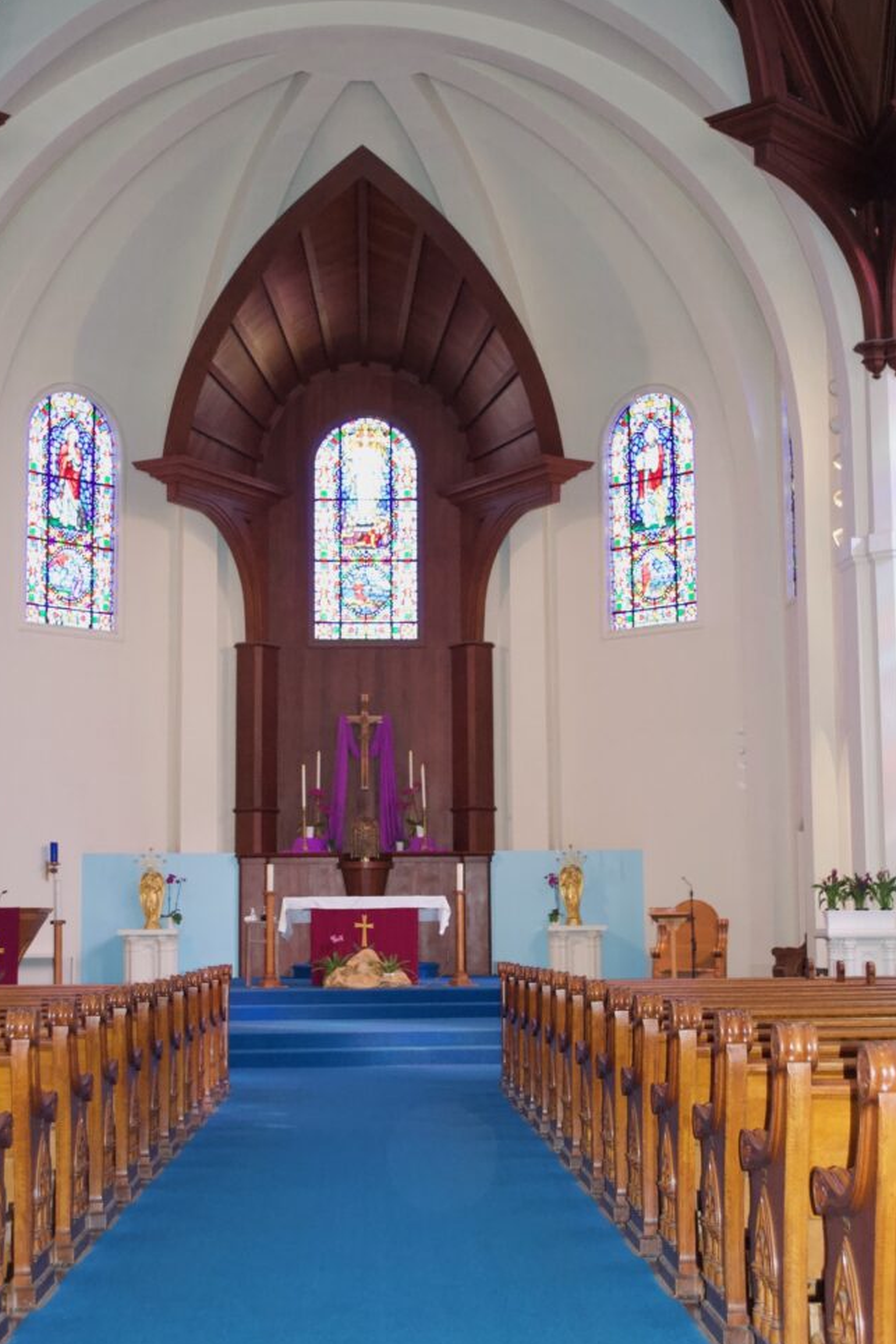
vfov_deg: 38.9
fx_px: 1903
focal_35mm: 51
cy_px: 661
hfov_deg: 26.5
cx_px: 461
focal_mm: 32
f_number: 4.8
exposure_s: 1/60
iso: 3200
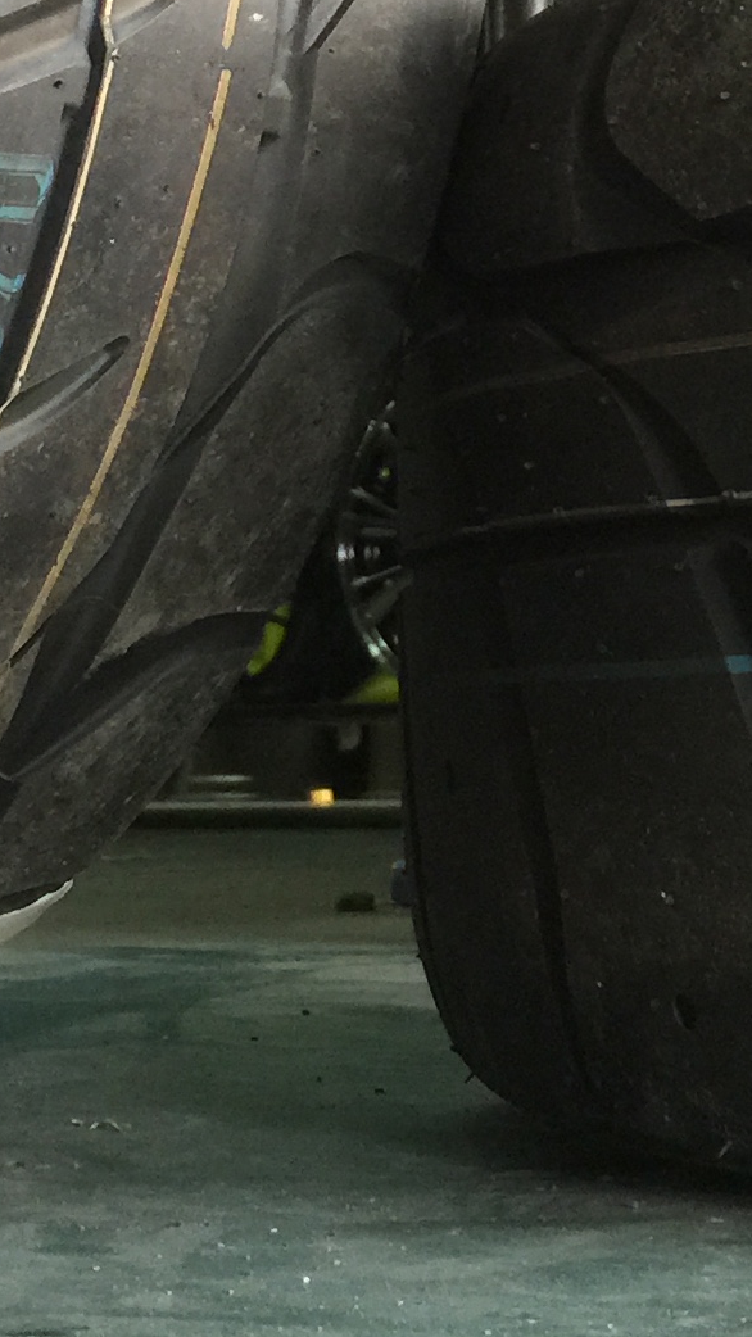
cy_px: -181
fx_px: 3510
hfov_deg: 12.2
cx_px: 509
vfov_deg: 20.4
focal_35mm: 99
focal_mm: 4.15
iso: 80
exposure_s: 1/15
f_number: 2.2
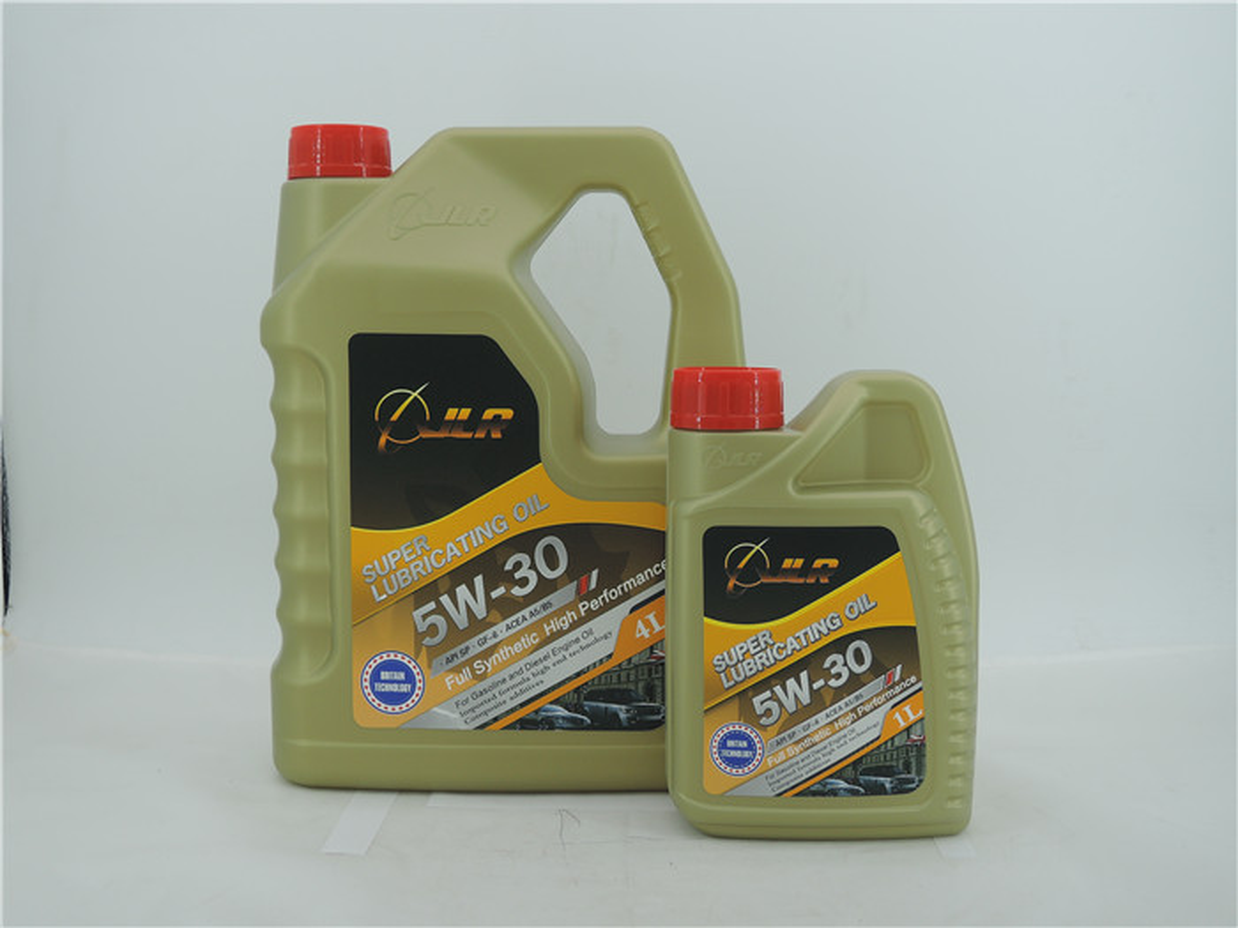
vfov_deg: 36.0
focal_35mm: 40
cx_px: 619
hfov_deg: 46.8
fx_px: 1431
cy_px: 464
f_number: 3.5
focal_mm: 8.6
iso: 80
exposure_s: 1/320
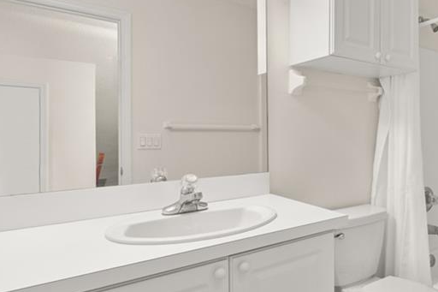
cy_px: 134
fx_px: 316
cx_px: 352
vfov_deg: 49.5
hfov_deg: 63.2
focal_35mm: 26
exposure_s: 1/3
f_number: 11
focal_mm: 13
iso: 400
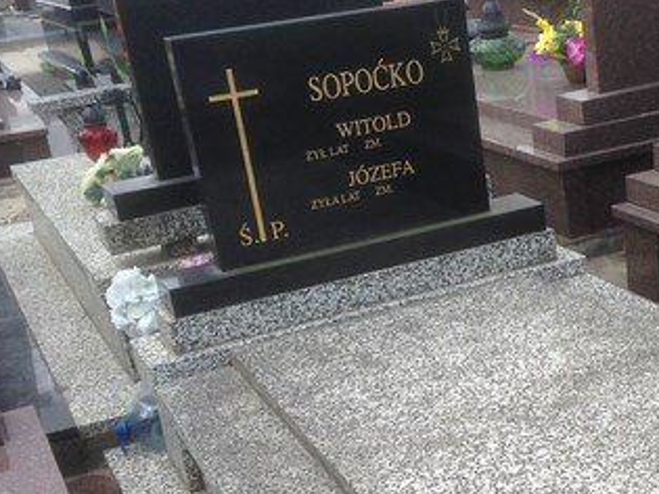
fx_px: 1275
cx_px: 538
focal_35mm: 67
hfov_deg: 28.3
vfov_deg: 21.7
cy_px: 381
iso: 50
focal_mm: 4.12
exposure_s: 1/686
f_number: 2.4
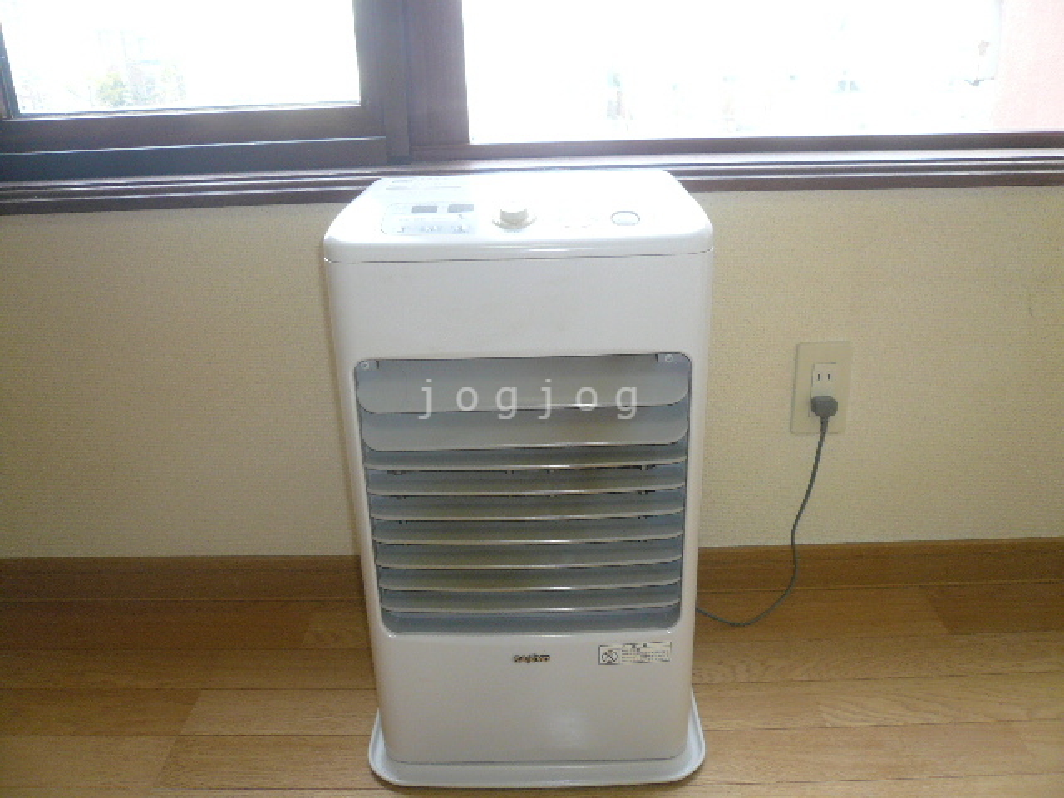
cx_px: 532
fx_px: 861
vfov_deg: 49.7
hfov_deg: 63.4
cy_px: 399
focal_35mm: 28
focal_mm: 4.6
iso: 100
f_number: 2.8
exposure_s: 1/40
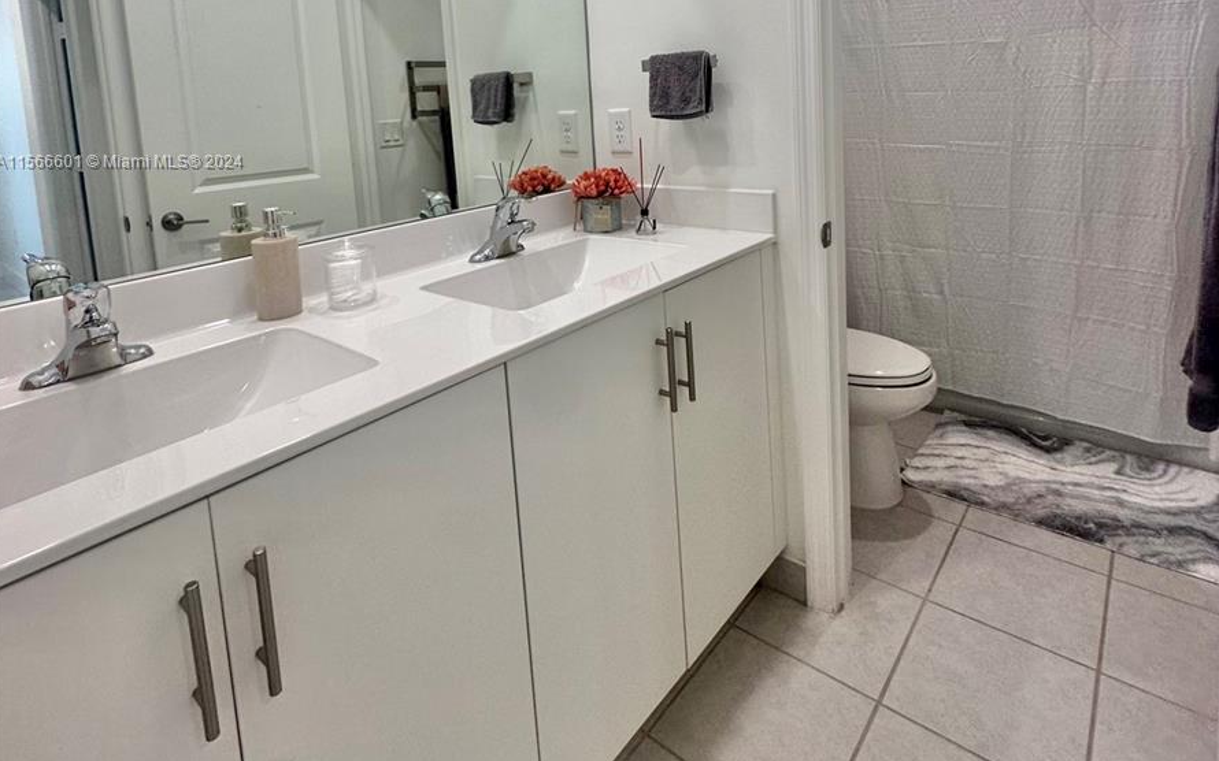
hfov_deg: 85.1
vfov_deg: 55.8
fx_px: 664
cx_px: 608
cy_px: 163
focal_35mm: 20
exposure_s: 1/120
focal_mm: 2.22
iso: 100
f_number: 2.2
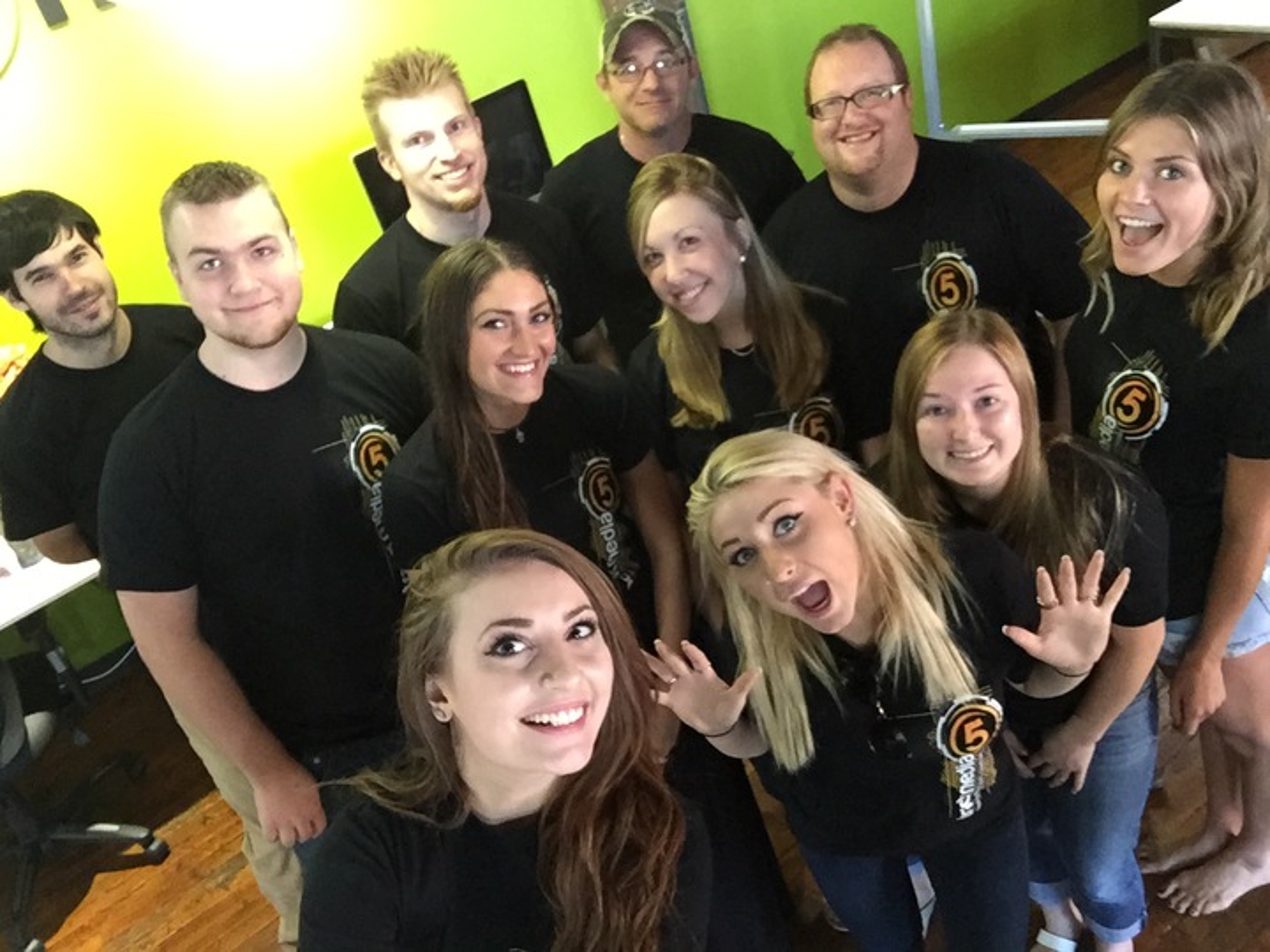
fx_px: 1137
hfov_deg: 58.4
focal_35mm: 31
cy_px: 476
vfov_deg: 45.4
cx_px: 635
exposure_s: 1/24
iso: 320
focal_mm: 2.65
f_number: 2.2
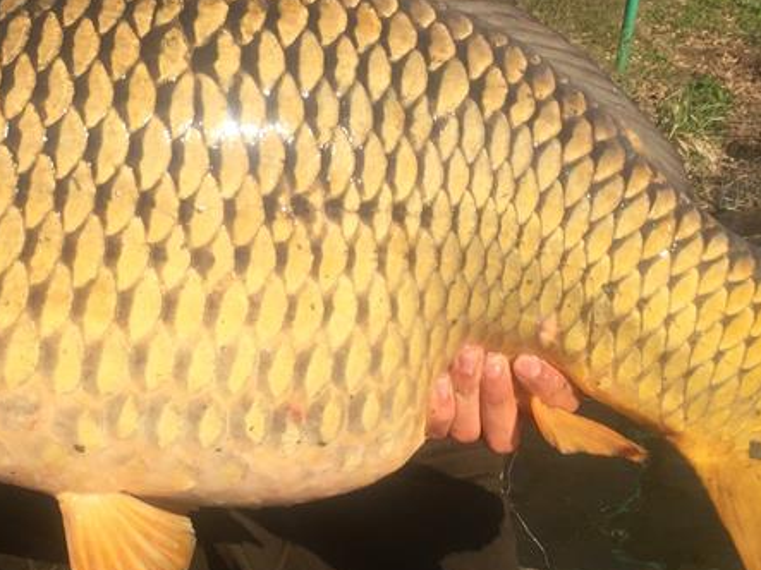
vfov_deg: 21.9
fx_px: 1473
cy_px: 211
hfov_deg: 28.7
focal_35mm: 67
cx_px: 227
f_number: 2.2
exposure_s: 1/2198
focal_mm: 4.15
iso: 32
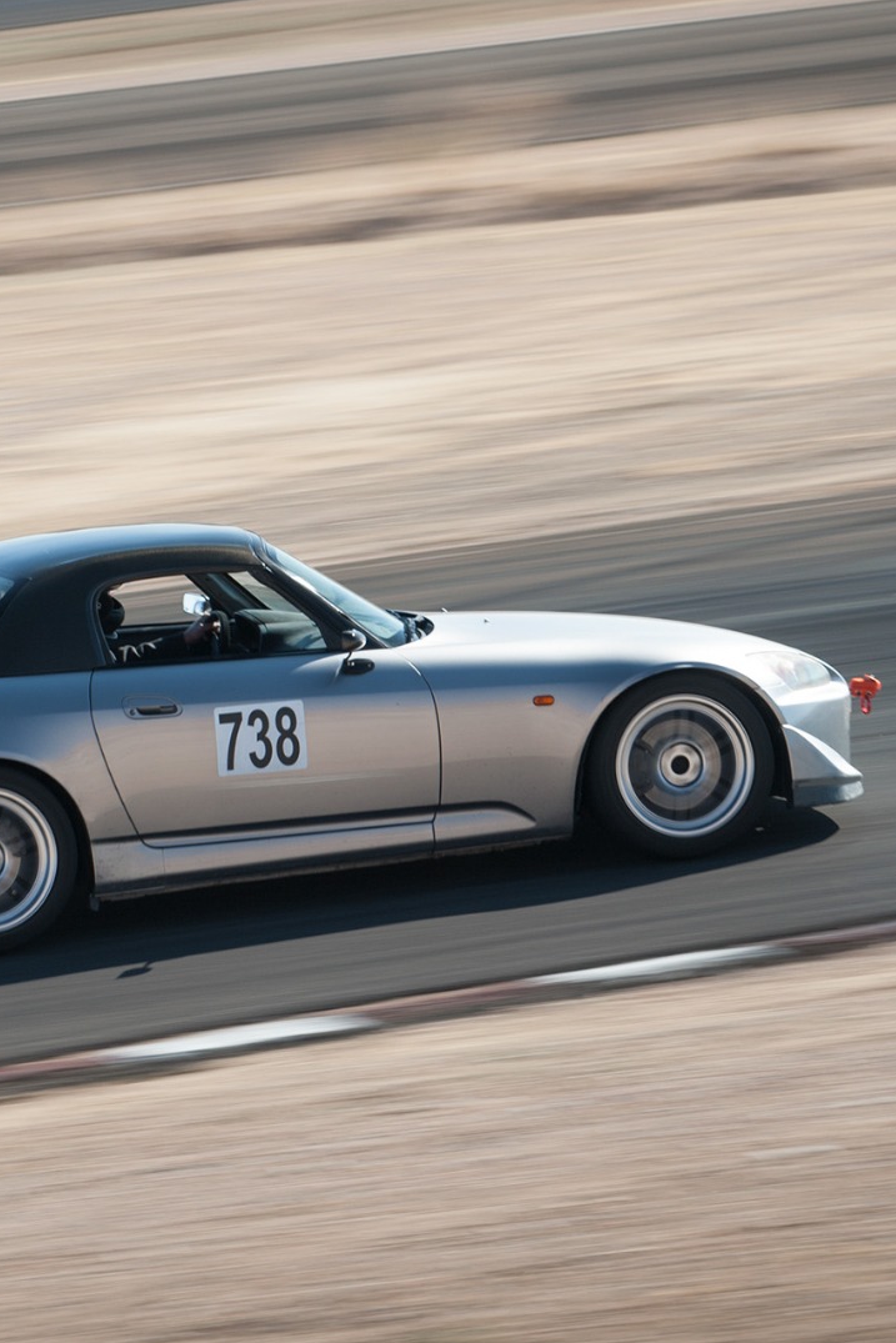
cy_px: 672
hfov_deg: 6.1
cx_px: 217
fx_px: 8434
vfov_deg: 9.1
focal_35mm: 226
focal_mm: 150
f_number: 10
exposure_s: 1/80
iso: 100
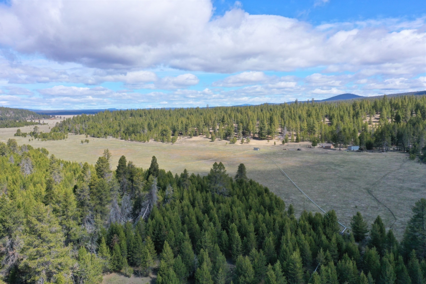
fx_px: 331
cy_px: 142
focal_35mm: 28
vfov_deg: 46.4
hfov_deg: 65.5
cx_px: 213
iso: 100
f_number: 5.6
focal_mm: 10.26
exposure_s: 1/500
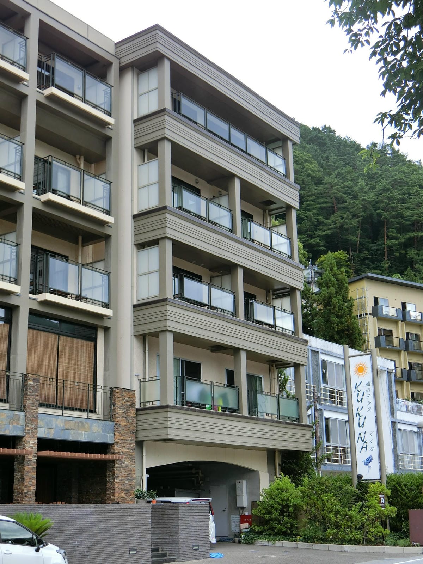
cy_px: 282
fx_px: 815
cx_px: 212
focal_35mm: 50
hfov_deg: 29.1
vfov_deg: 38.2
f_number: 3.7
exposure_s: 1/320
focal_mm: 11.1
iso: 80
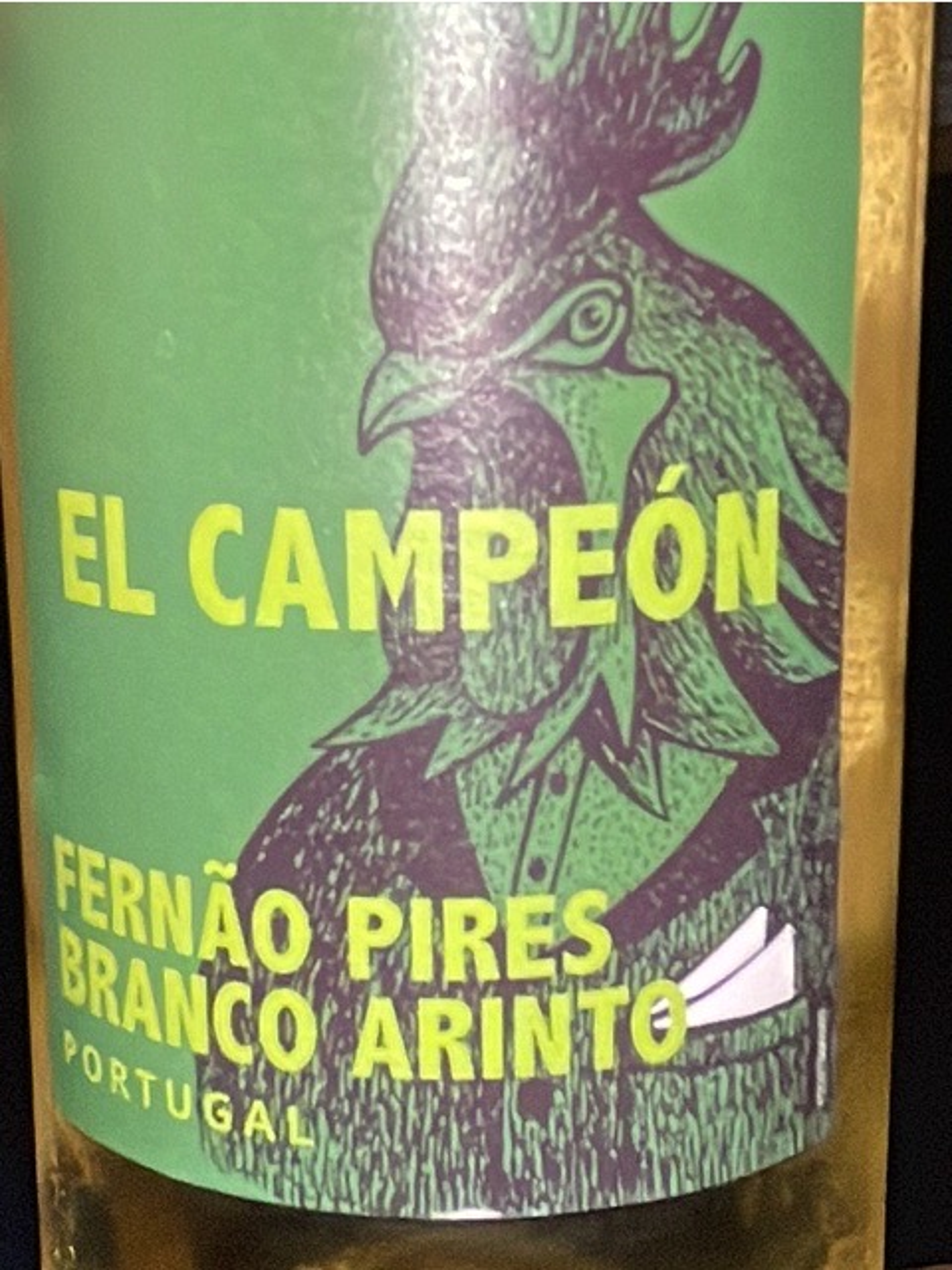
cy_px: 635
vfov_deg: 65.3
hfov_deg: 51.4
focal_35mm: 27
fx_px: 990
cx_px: 476
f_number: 2.4
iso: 160
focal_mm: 1.54
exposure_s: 1/60
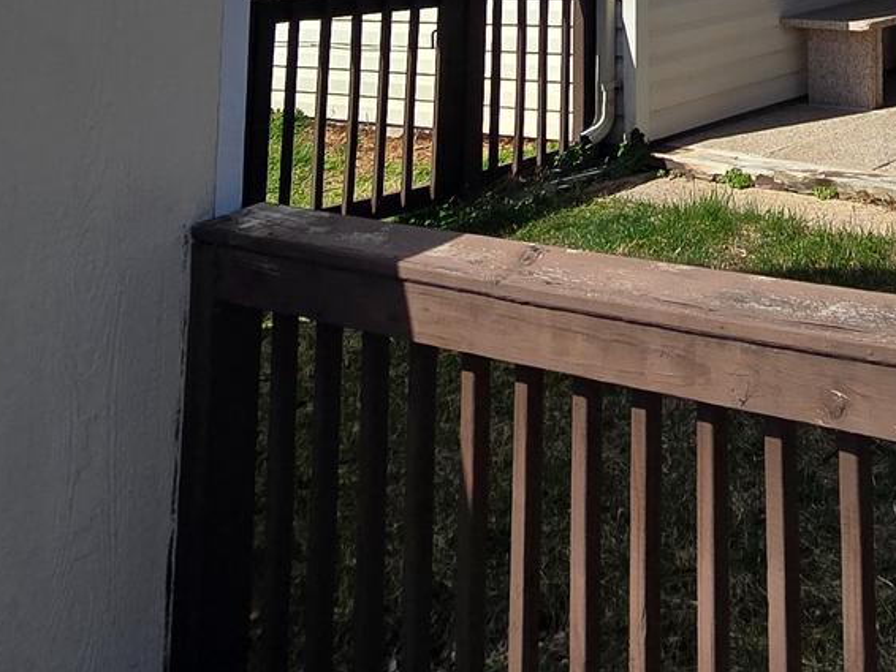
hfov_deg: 33.8
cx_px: 1040
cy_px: -413
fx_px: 1217
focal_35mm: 47
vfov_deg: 23.0
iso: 50
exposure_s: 1/3134
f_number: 2.2
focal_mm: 2.2
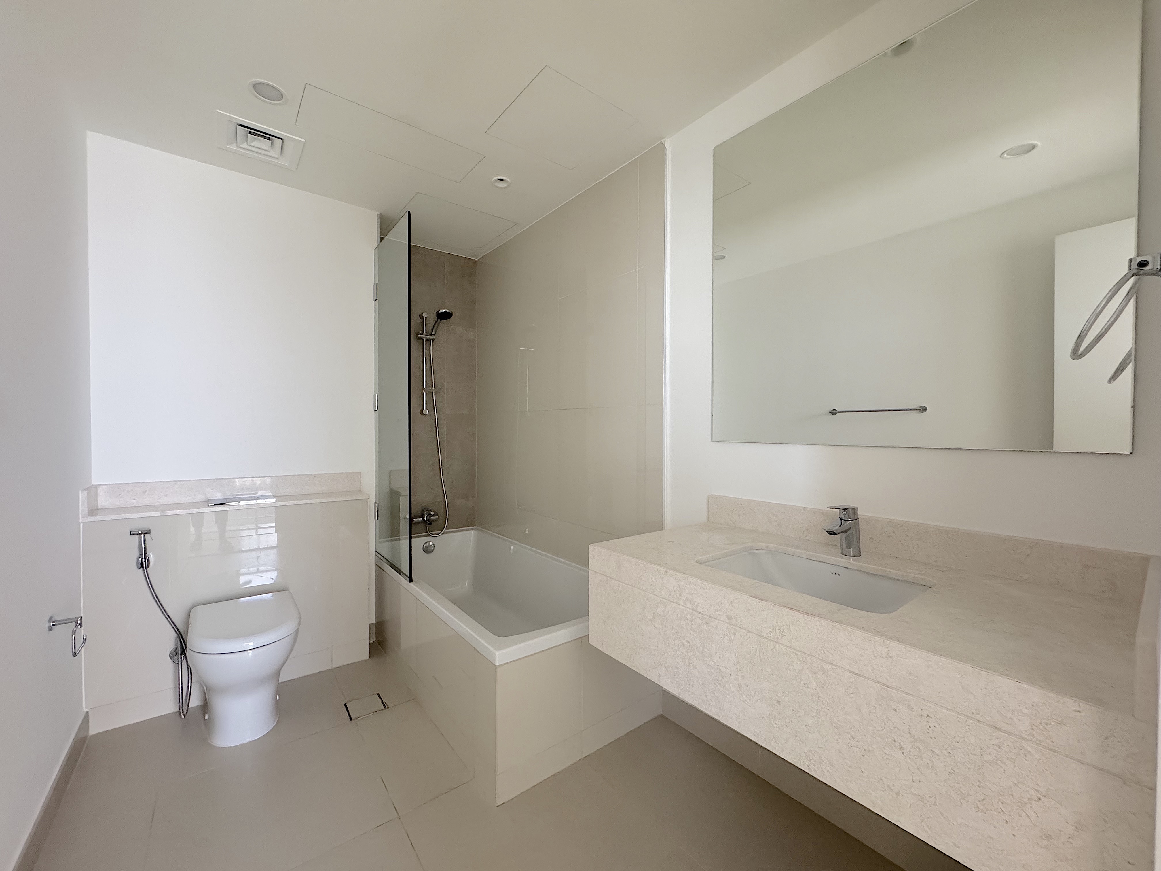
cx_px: 580
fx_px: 470
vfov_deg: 85.7
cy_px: 436
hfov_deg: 102.1
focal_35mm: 14
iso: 320
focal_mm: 2.22
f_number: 2.2
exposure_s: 1/75
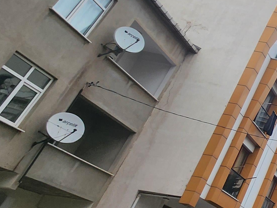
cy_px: 80
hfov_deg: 22.5
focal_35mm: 47
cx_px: 498
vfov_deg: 30.8
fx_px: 376
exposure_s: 1/562
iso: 50
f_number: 2.2
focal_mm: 2.2
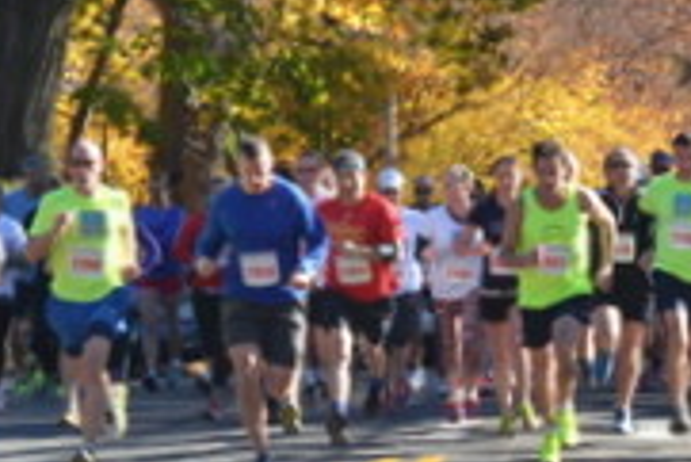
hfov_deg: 15.7
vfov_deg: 10.5
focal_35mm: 130
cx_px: 519
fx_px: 2502
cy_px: 248
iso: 1250
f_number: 10
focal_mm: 35
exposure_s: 1/1250
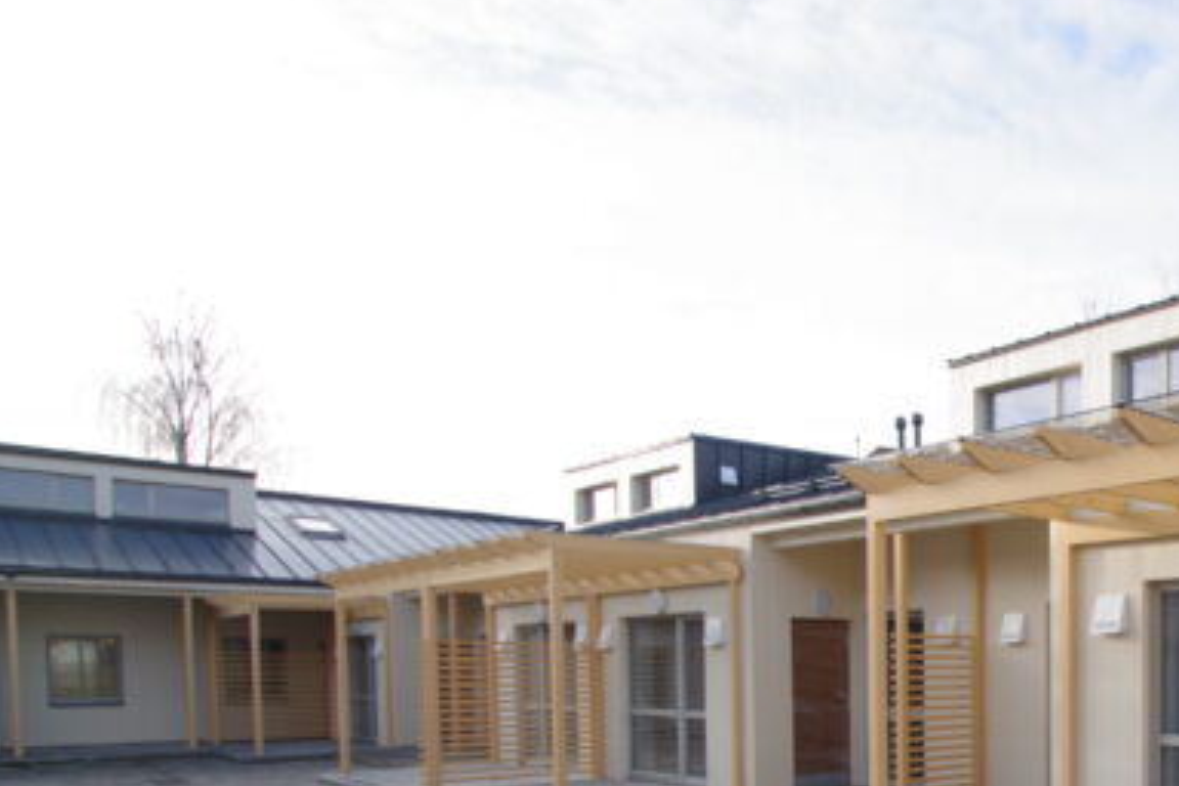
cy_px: 688
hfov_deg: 52.9
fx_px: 982
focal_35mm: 30
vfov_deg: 40.7
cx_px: 1099
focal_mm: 10
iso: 200
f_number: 7.1
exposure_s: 1/200
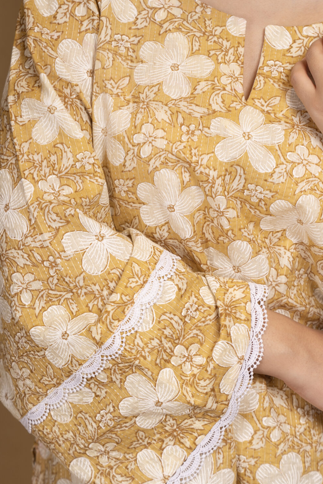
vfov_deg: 17.1
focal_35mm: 120
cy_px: 239
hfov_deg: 11.4
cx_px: 209
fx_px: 1614
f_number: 4.5
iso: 200
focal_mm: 70
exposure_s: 1/125
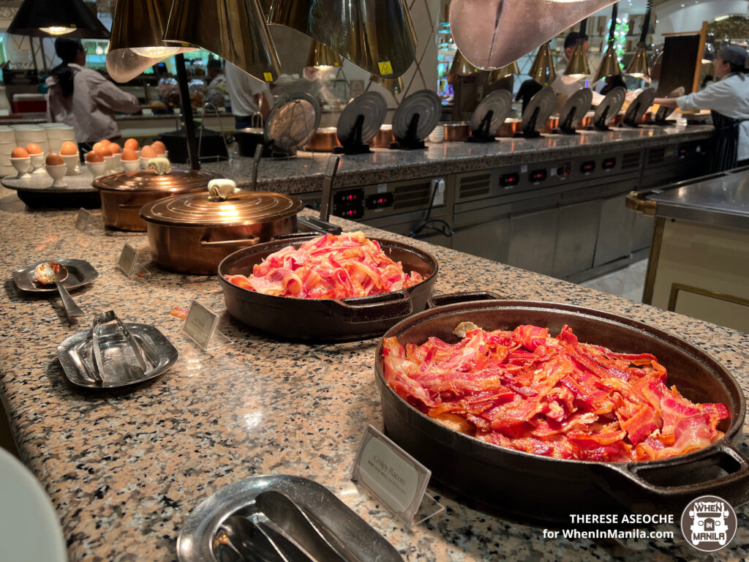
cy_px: 281
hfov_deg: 67.3
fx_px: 563
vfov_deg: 53.1
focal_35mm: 26
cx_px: 374
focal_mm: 5.7
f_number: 1.5
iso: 64
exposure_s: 1/120
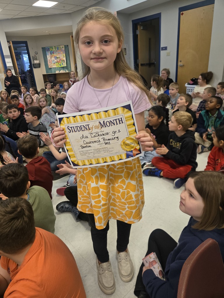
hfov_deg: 58.9
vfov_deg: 73.9
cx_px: 112
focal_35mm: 23
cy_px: 149
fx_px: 198
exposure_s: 1/120
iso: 250
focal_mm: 5.4
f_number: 1.8
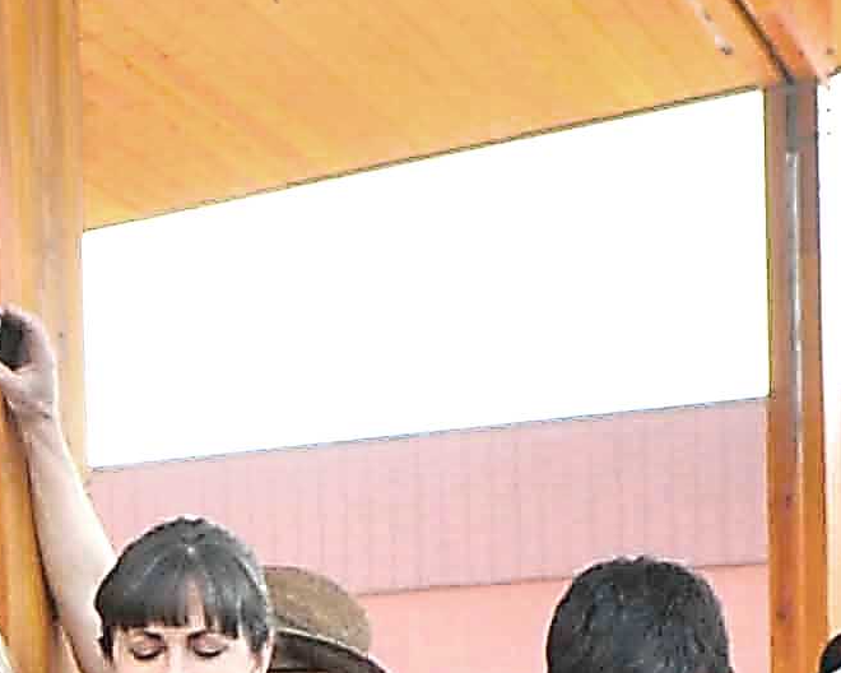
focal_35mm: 121
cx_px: -325
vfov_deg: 11.9
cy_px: 1146
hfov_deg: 15.0
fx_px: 3012
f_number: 9
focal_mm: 20
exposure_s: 1/320
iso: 640
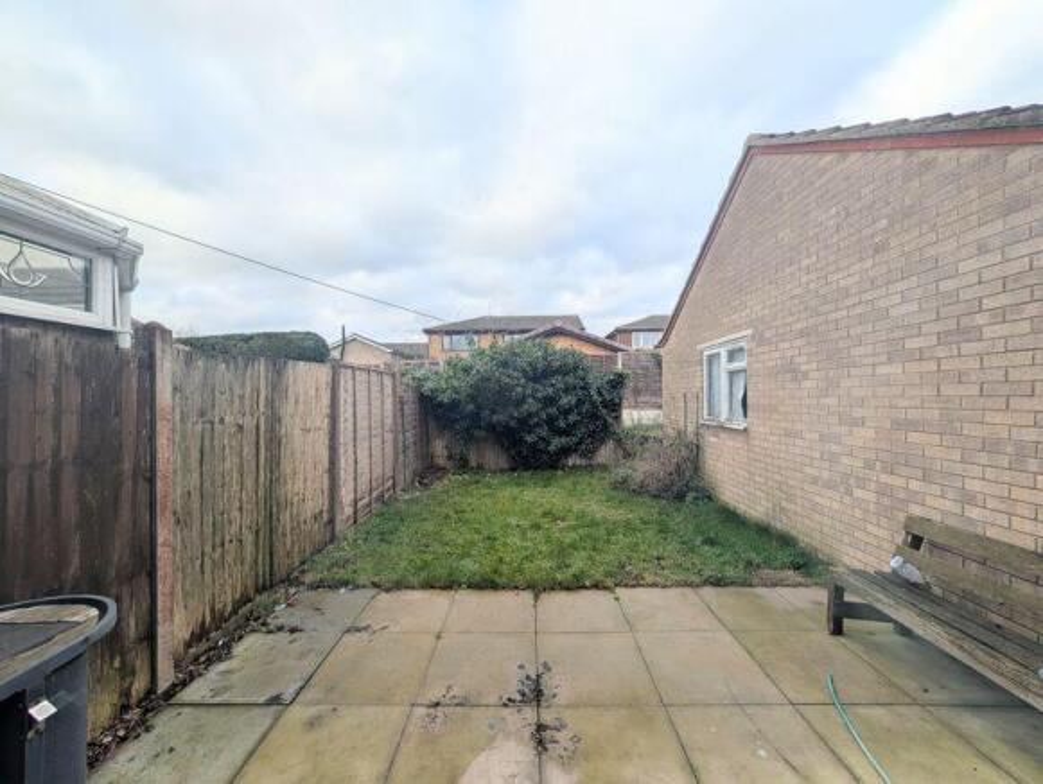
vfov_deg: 94.6
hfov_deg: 110.5
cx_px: 522
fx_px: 362
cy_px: 392
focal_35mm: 12
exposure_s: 1/591
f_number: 1.7
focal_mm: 2.02
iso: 50
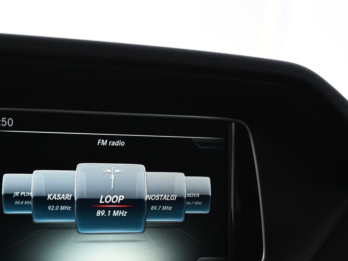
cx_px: 88
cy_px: 178
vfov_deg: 22.2
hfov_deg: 29.0
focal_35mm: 66
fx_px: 661
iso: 2500
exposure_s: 1/50
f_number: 4.8
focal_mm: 29
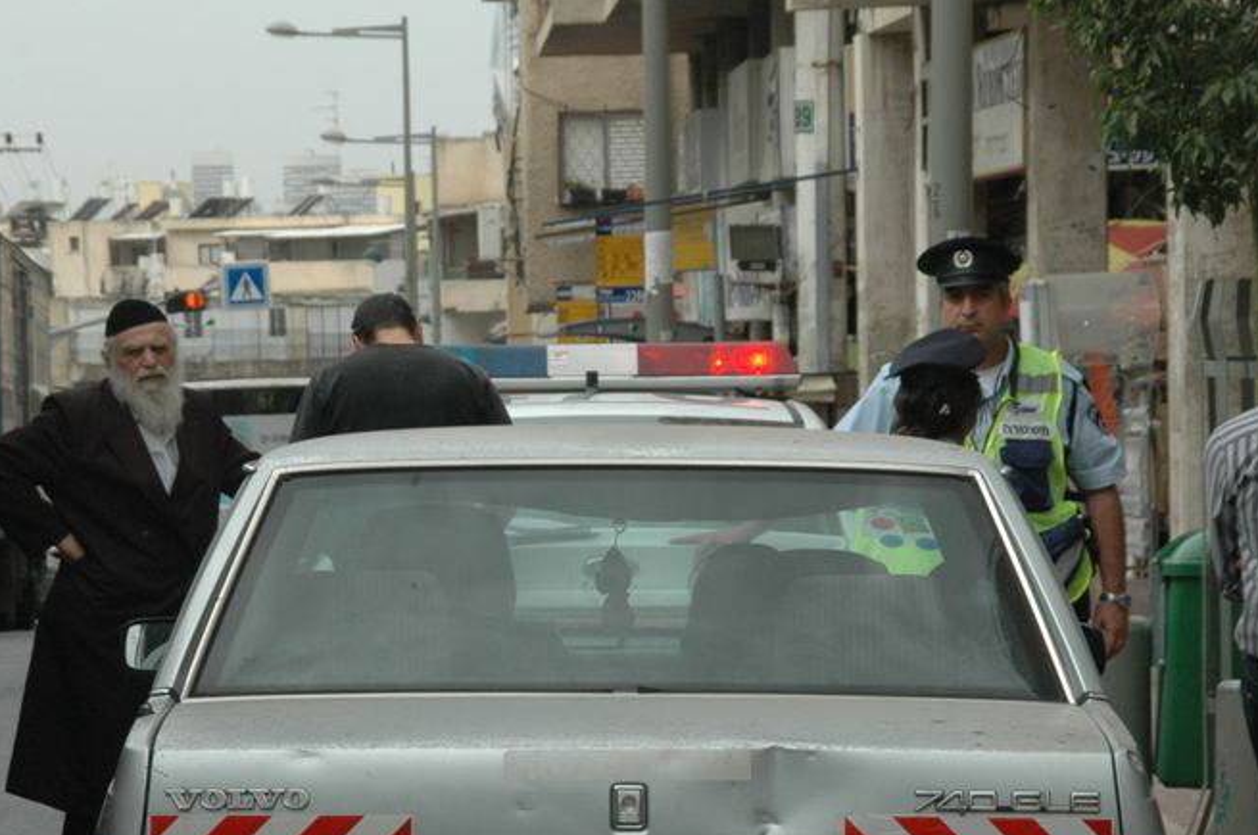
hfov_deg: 11.2
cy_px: 527
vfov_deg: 7.5
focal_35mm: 183
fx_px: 6387
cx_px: 455
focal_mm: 78
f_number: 10
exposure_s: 1/400
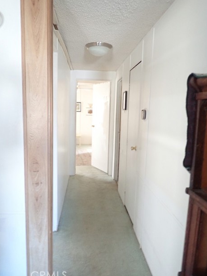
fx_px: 207
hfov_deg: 53.1
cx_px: 101
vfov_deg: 67.3
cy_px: 138
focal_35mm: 26
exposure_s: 1/10
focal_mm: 4.5
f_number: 2
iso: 800
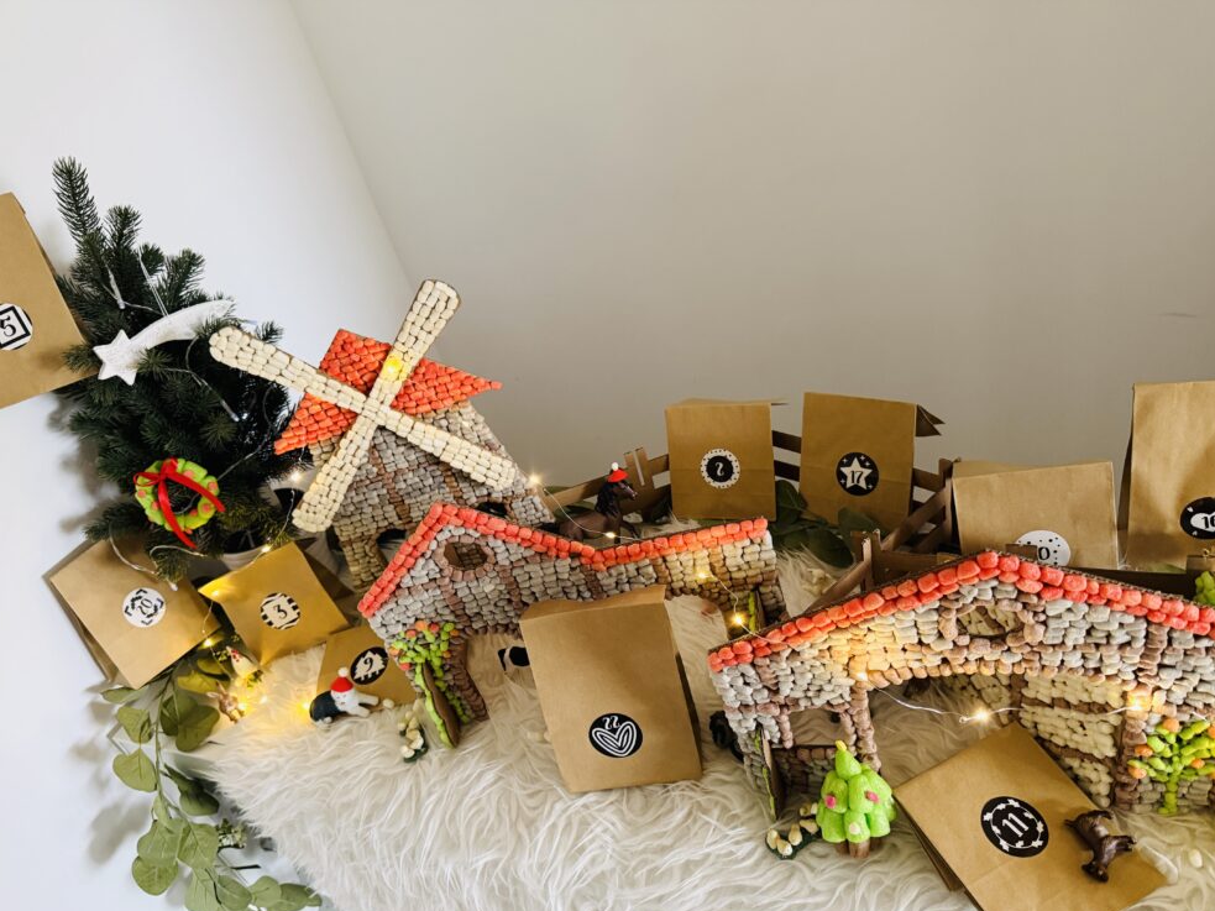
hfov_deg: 69.4
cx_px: 593
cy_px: 472
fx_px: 877
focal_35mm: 25
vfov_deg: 54.9
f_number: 1.78
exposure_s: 1/60
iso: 500
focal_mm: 6.76
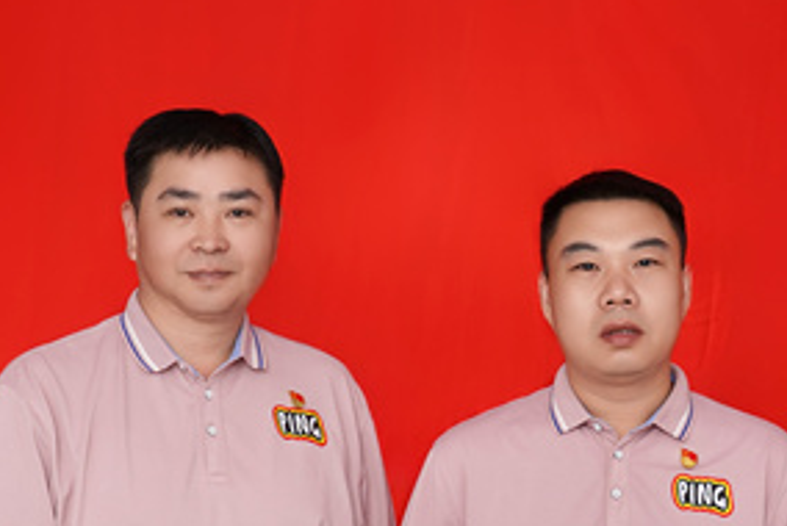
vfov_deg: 10.1
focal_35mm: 135
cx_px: 521
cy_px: 500
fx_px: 2954
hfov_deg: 15.1
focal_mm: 48
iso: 100
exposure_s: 1/160
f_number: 11
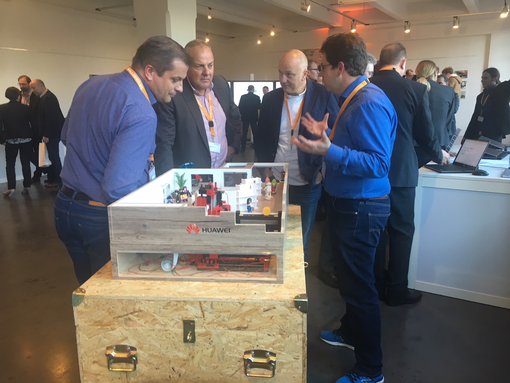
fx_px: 427
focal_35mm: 29
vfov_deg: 48.2
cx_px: 255
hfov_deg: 61.7
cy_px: 192
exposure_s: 1/33
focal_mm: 4.15
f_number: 2.2
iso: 80
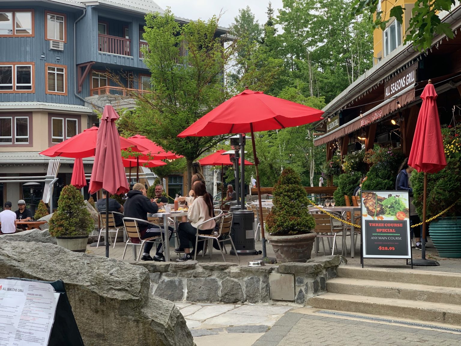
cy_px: 173
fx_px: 693
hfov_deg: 36.8
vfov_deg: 28.0
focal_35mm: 52
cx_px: 230
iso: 16
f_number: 2.4
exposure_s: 1/141
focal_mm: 6
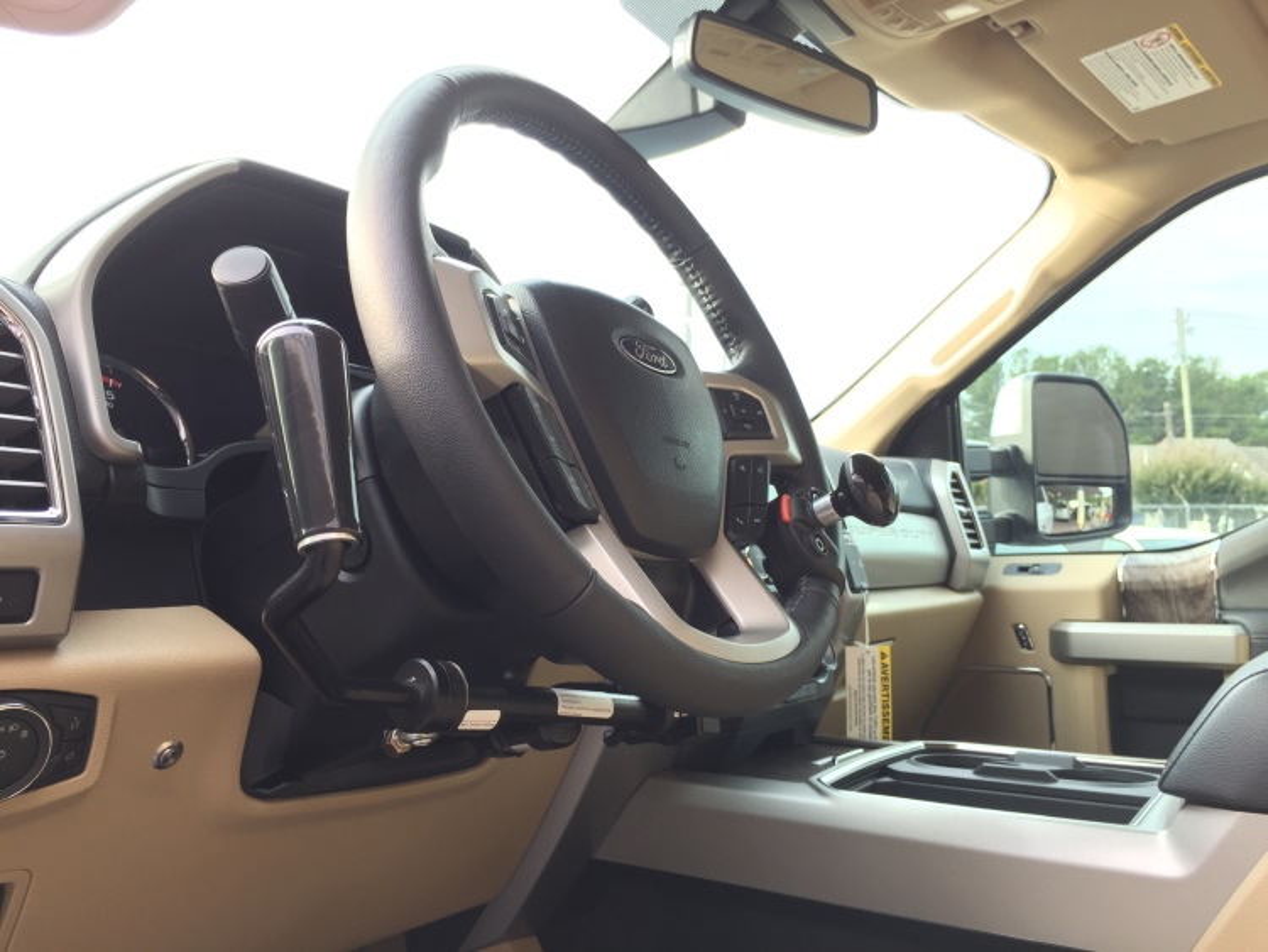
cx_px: 634
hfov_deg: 61.6
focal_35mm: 29
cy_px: 476
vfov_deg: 48.3
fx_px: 1063
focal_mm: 4.15
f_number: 2.2
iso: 40
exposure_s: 1/30
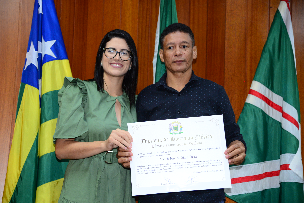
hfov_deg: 27.0
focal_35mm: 75
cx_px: 152
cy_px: 102
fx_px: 634
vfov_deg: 18.2
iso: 1600
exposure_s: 1/60
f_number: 4
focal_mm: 75
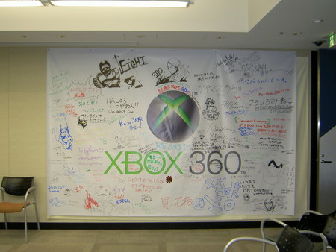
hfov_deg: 53.9
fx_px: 330
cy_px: 126
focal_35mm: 34
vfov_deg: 41.8
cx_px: 168
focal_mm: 5.6
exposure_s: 1/60
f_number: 2.8
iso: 100
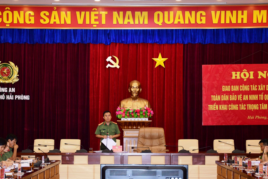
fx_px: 603
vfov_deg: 16.8
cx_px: 134
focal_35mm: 81
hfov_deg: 25.1
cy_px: 114
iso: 1250
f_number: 4.2
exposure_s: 1/200
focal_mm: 38
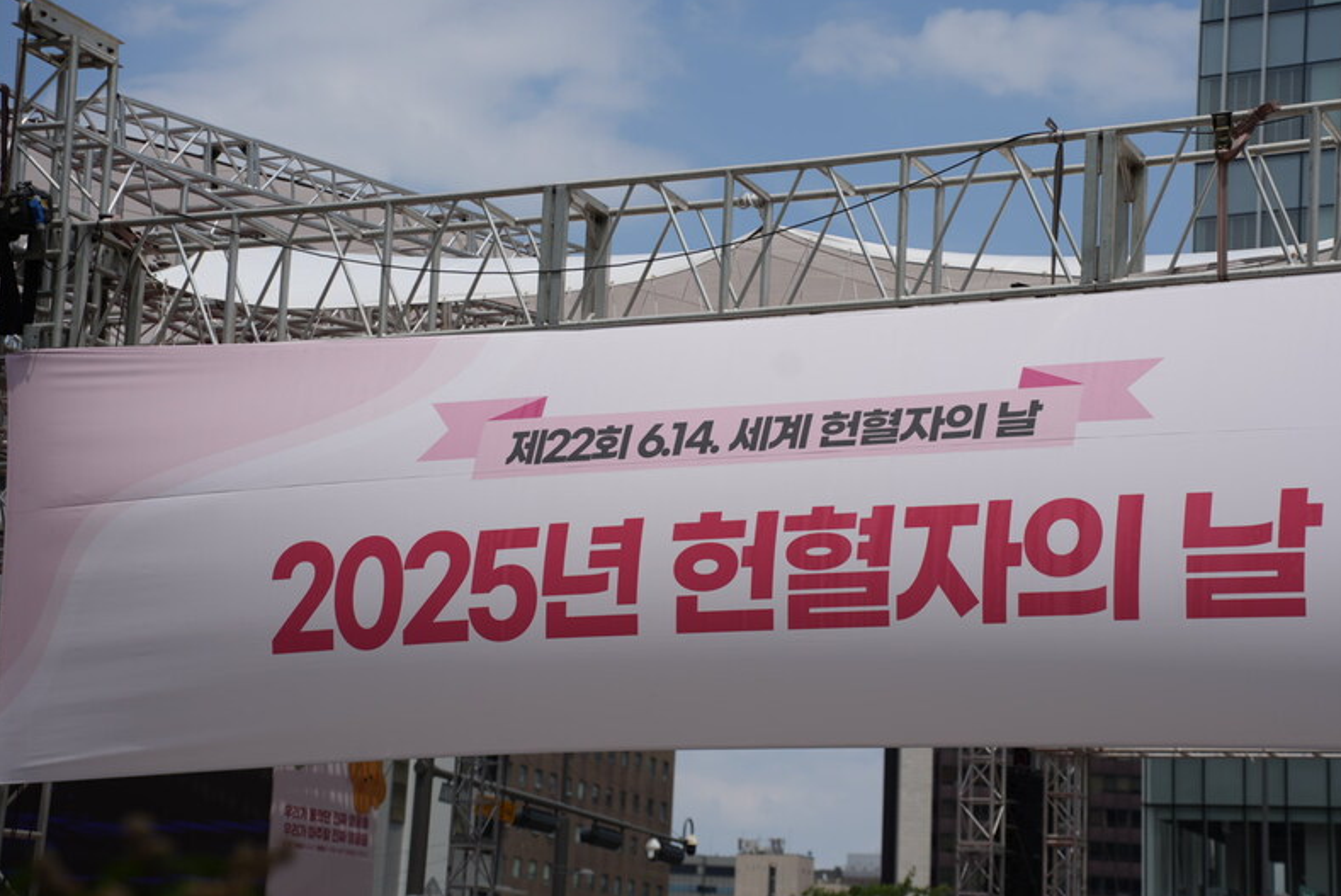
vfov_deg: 16.9
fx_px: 3019
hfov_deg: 25.0
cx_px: 731
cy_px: 474
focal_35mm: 81
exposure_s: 1/2000
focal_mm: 71
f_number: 4.5
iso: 100
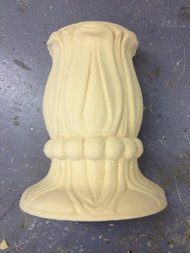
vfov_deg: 52.6
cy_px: 126
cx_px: 95
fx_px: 256
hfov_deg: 40.7
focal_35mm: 35
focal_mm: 4.28
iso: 64
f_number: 2.4
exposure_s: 1/20
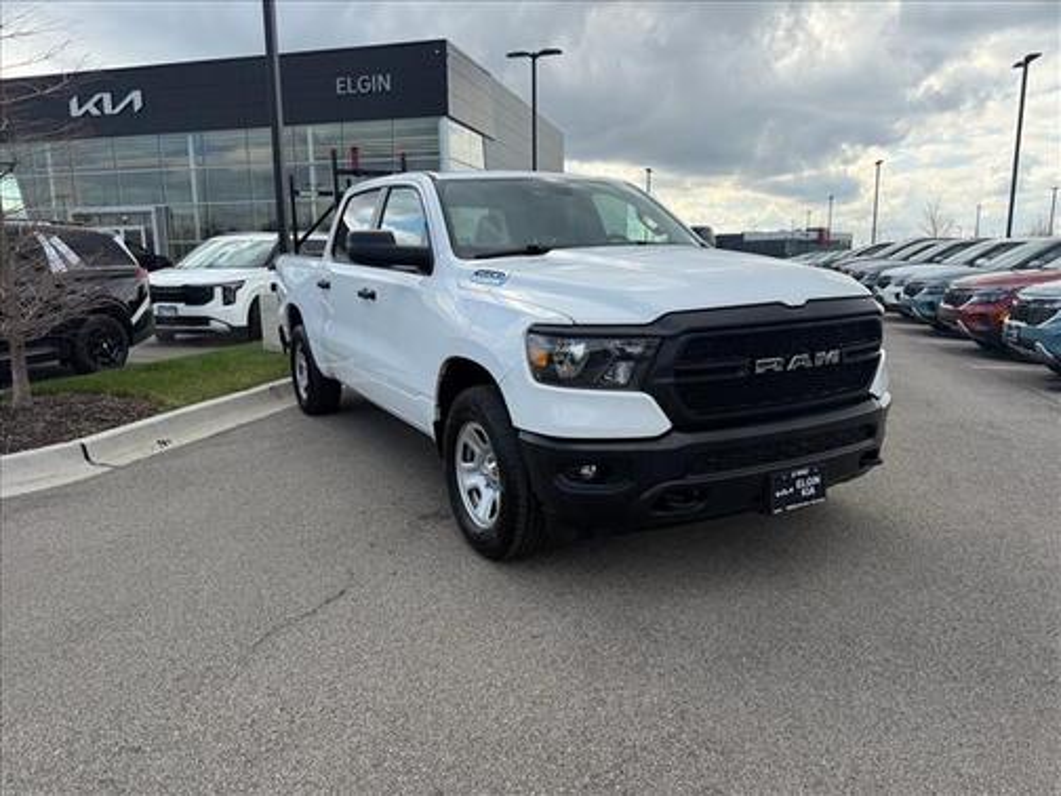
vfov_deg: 56.8
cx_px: 530
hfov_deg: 71.6
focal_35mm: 24
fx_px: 736
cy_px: 398
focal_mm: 6.76
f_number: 1.78
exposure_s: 1/2907
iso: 80
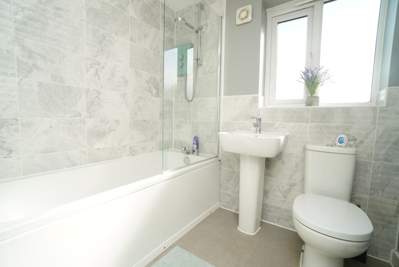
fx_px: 166
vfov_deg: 77.4
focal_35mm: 15
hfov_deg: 100.4
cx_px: 200
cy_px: 134
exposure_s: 1/160
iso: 400
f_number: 9
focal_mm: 10
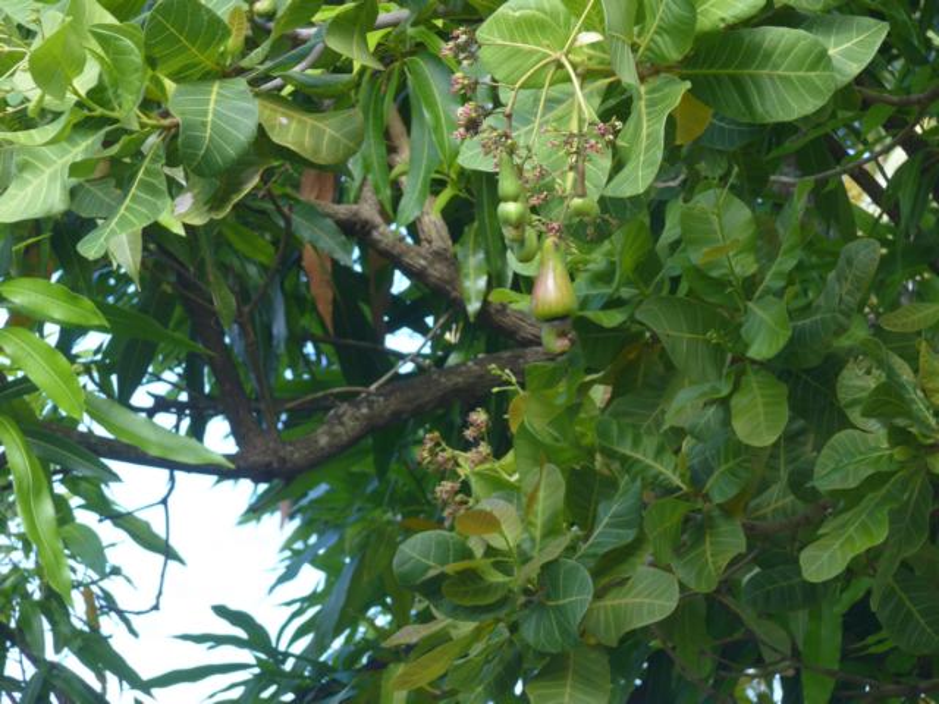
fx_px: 4666
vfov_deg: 8.6
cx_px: 470
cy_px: 352
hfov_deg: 11.5
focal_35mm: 172
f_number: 5.7
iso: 80
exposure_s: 1/80
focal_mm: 36.7
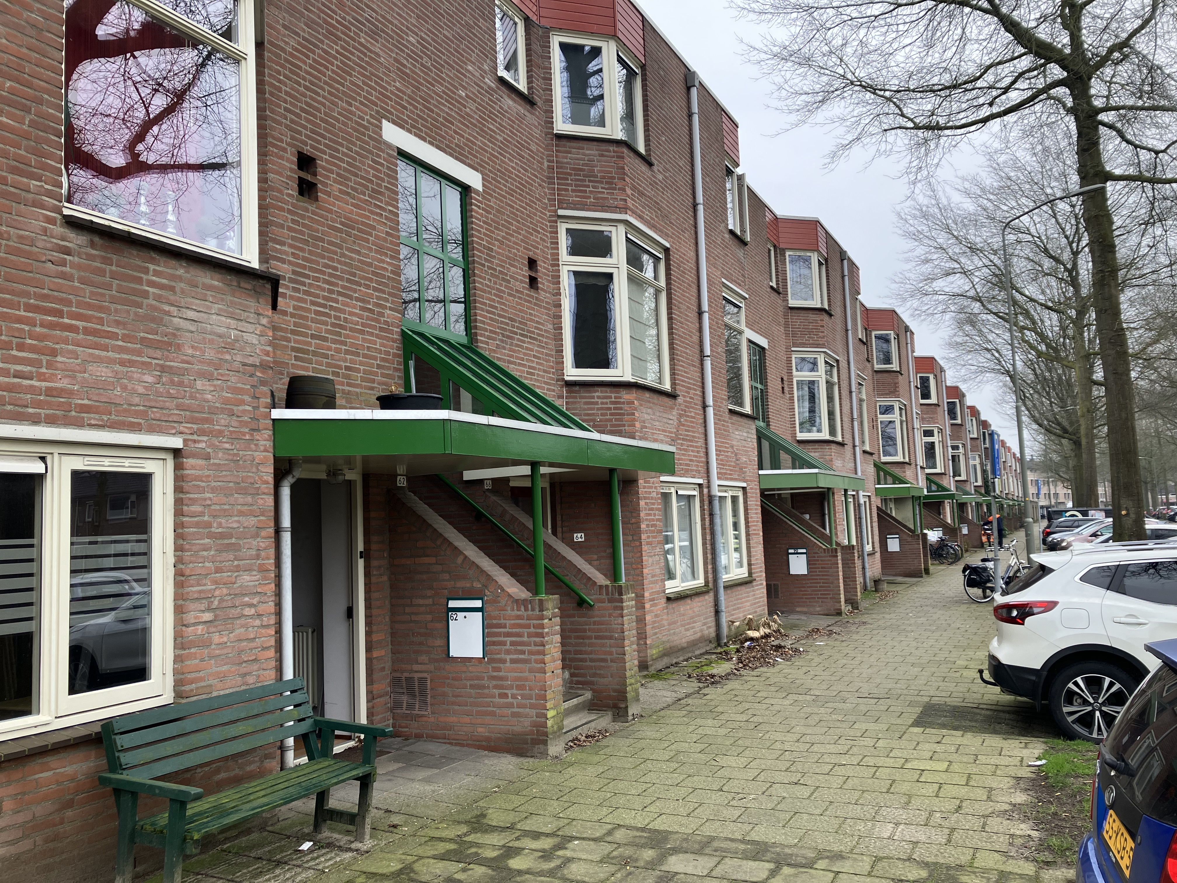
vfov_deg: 49.7
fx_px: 952
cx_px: 588
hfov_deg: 63.4
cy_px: 442
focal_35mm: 28
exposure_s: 1/163
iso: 32
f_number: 1.8
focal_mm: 3.99
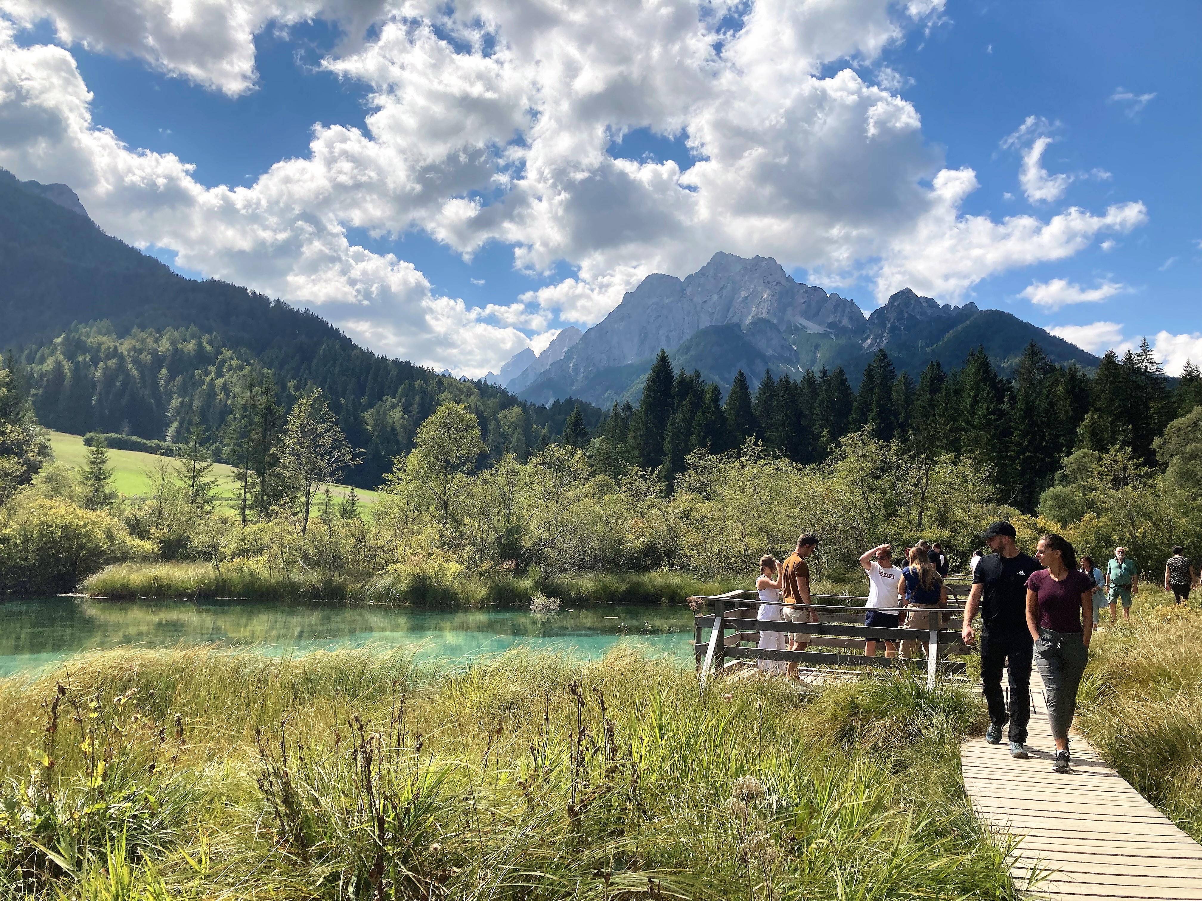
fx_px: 972
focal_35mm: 28
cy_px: 450
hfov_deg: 63.4
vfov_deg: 49.7
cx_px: 601
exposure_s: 1/3472
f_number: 1.8
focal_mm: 3.99
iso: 25
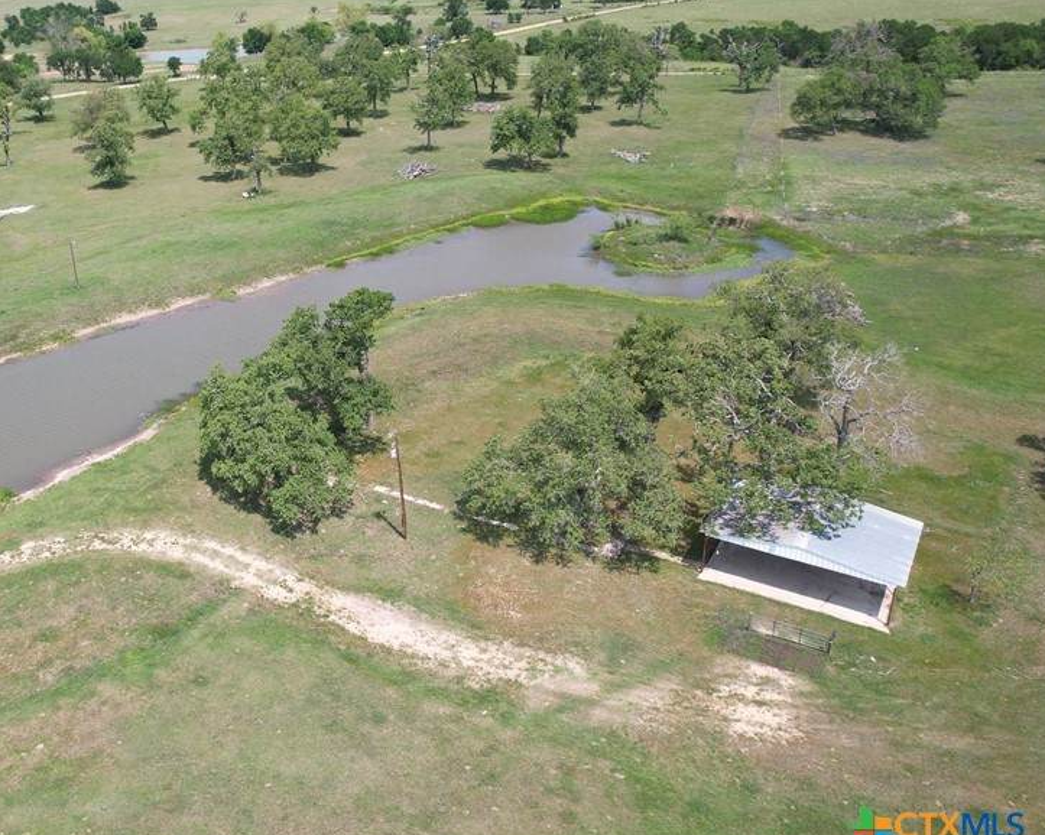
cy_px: 356
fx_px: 959
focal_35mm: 31
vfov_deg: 46.9
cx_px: 275
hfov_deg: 54.8
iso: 100
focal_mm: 8.38
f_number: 2.8
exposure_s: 1/1250
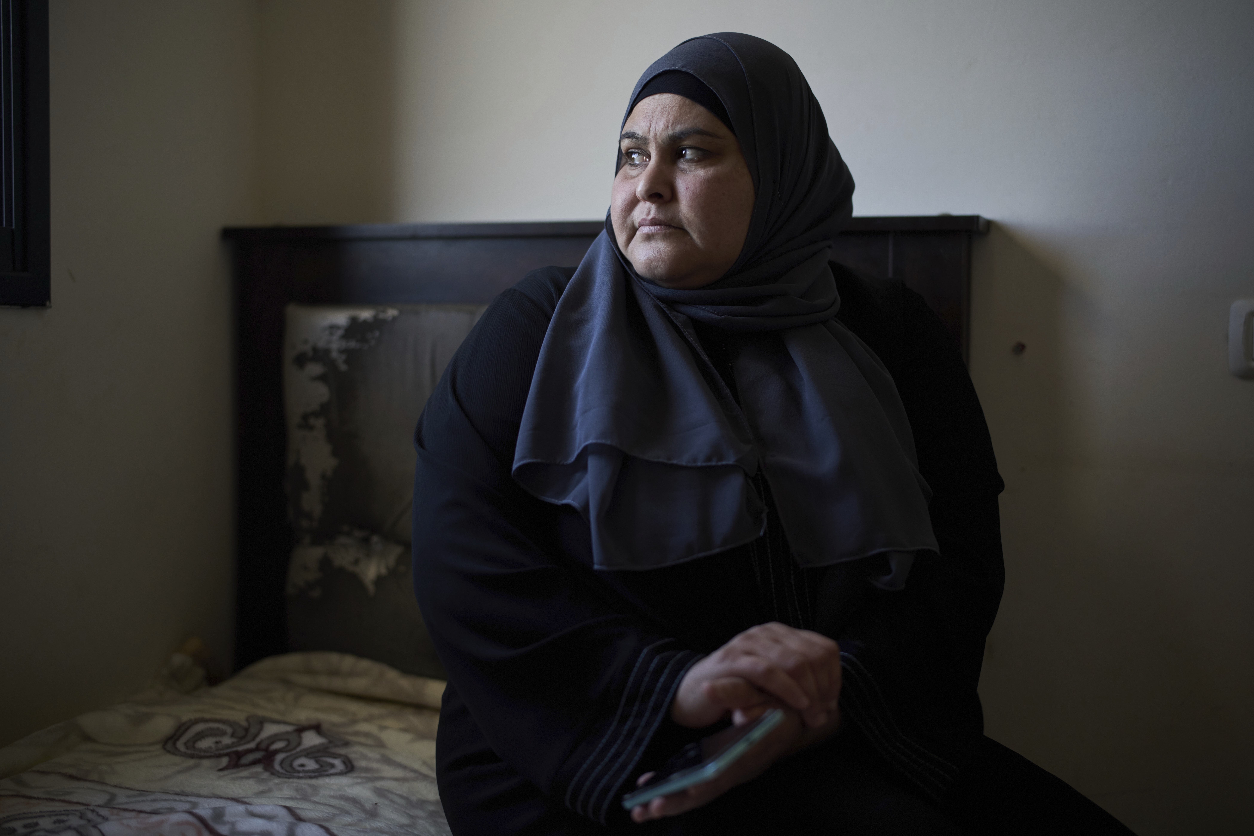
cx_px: 627
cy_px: 418
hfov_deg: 39.6
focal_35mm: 50
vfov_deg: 27.0
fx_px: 1741
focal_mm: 50
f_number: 1.4
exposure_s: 1/1000
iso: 500
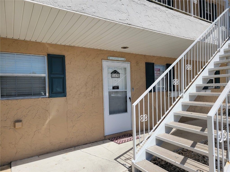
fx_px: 159
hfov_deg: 71.6
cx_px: 115
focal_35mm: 24
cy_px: 86
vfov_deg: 56.8
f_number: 1.8
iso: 16
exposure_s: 1/1659
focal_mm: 6.7
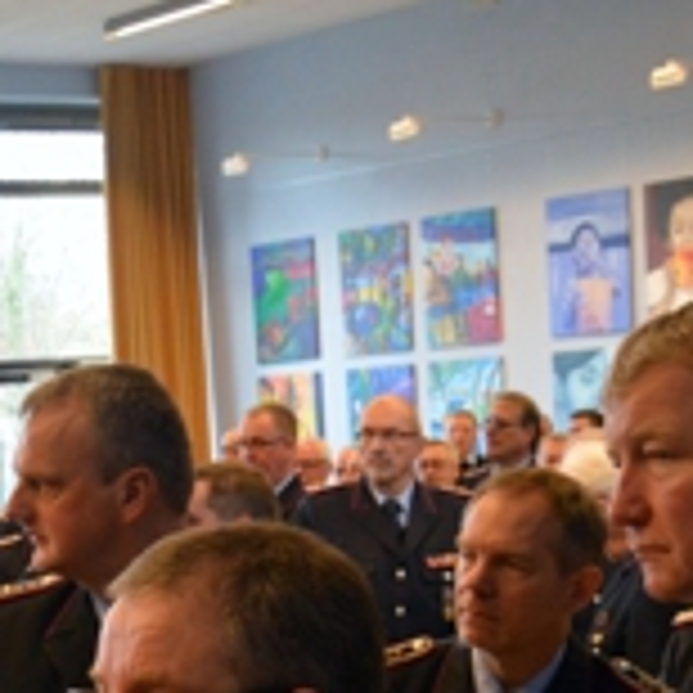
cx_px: 14
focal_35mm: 97
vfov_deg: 17.2
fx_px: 2197
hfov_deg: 17.5
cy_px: 819
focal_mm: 18
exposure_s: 1/80
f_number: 4.5
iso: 800
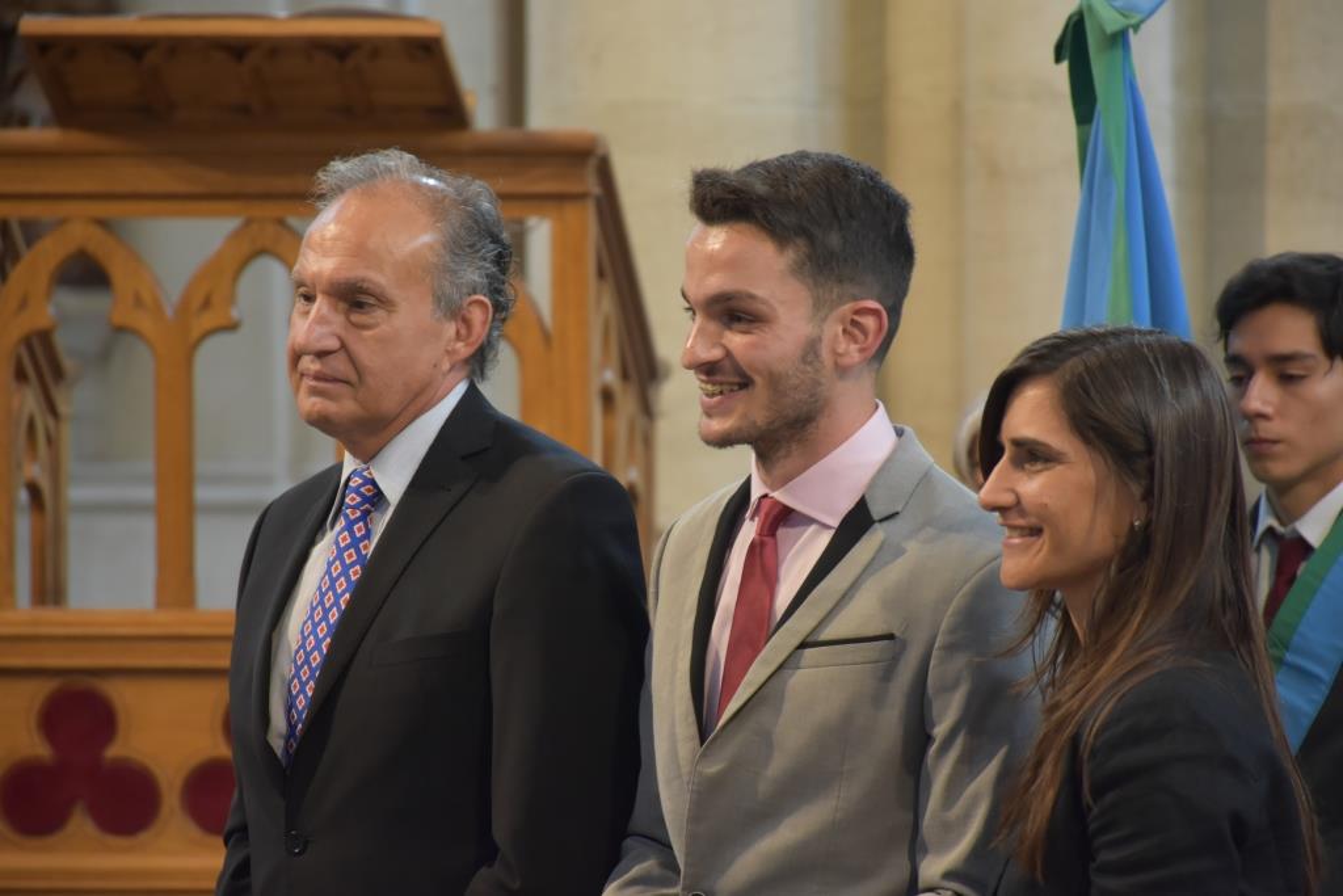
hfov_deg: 9.8
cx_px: 672
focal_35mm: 210
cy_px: 448
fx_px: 7835
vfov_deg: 6.5
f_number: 5.6
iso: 1250
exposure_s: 1/15
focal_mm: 140
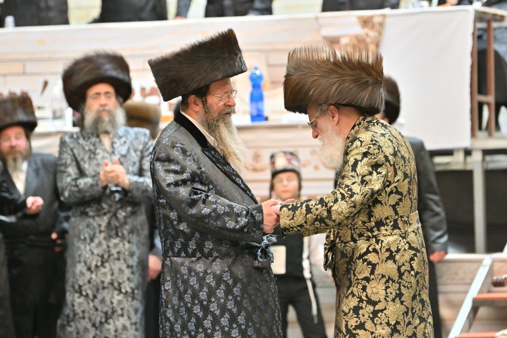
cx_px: 254
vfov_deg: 5.7
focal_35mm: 240
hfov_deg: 8.6
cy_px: 169
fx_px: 3379
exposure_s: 1/250
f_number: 2.8
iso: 1000
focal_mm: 160
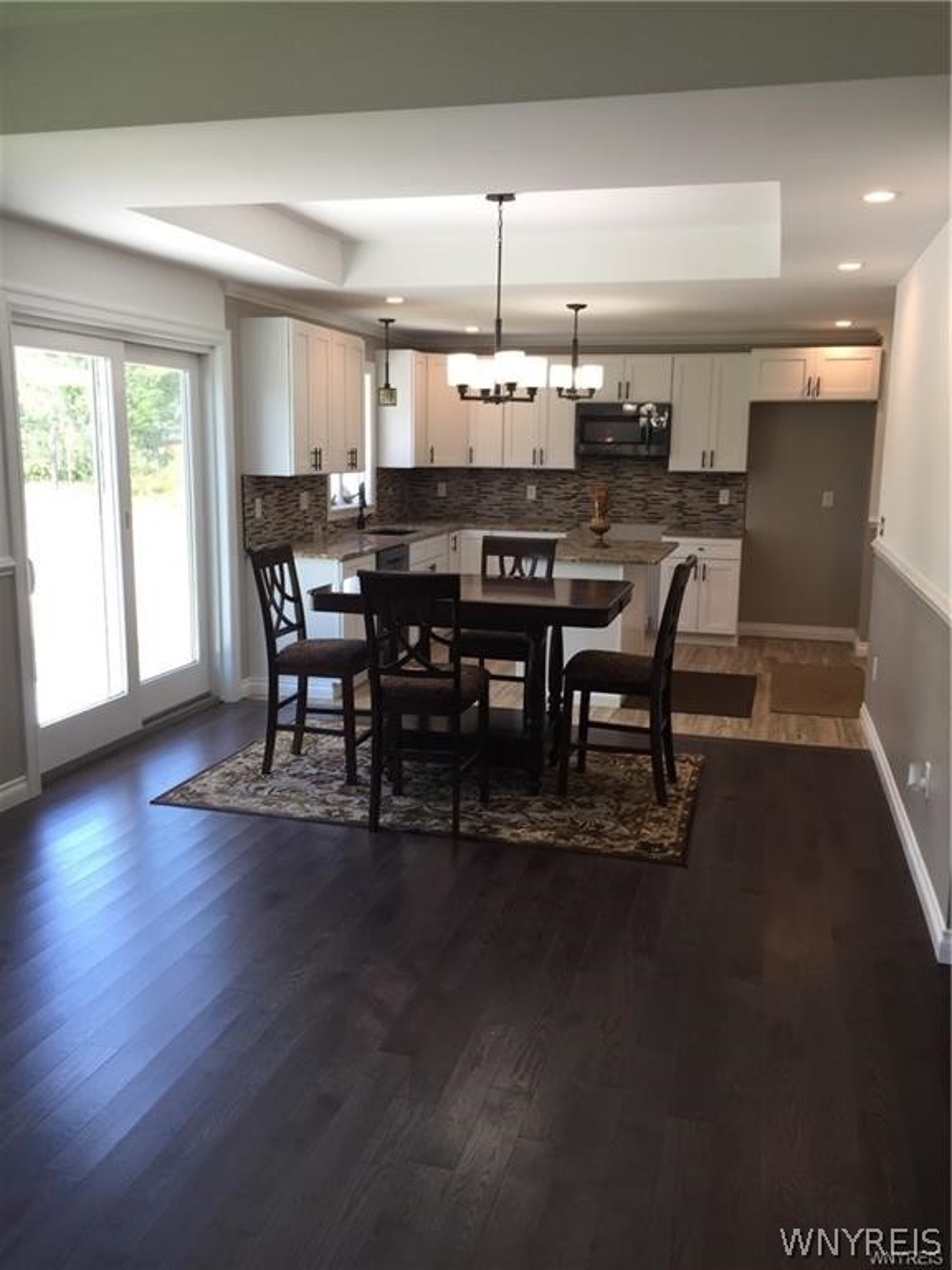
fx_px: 1063
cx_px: 476
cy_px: 635
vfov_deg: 61.7
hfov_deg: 48.2
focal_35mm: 29
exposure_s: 1/60
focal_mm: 4.15
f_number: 2.2
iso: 32
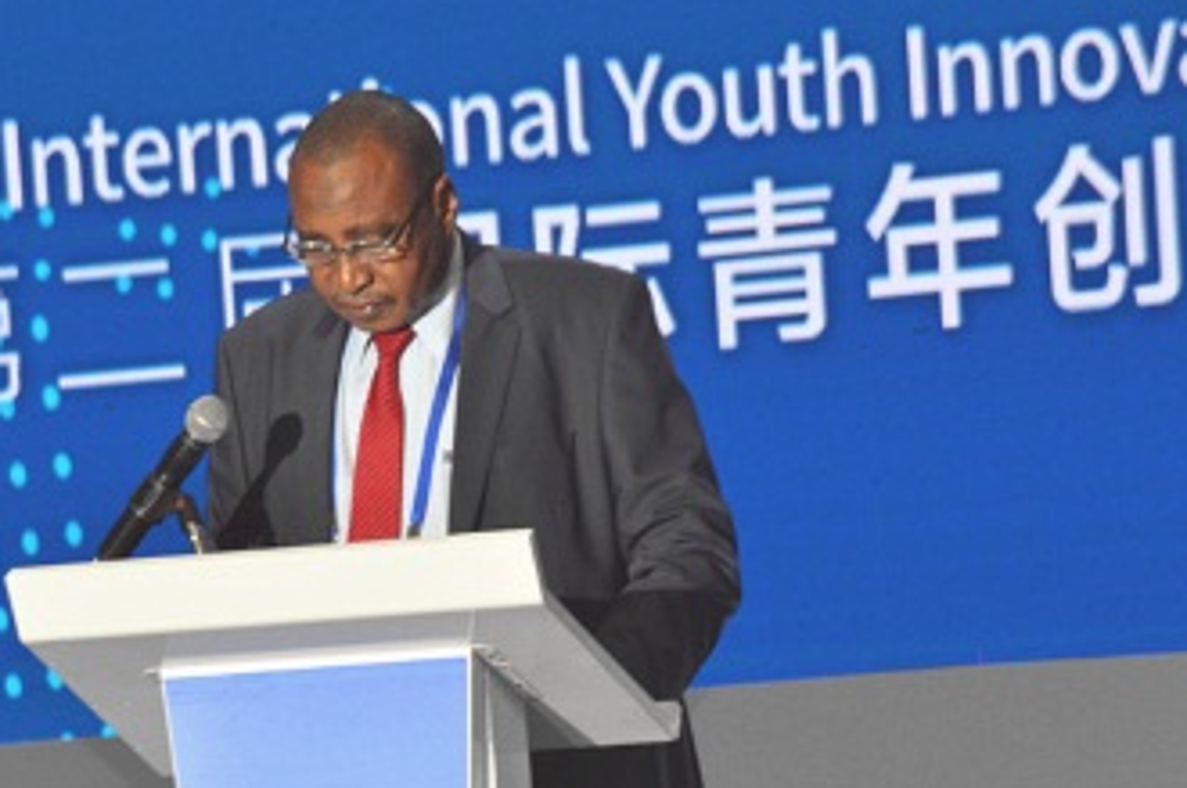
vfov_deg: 2.0
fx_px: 22421
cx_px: 374
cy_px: 542
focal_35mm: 681
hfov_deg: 3.0
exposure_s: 1/60
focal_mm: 300
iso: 400
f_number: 10
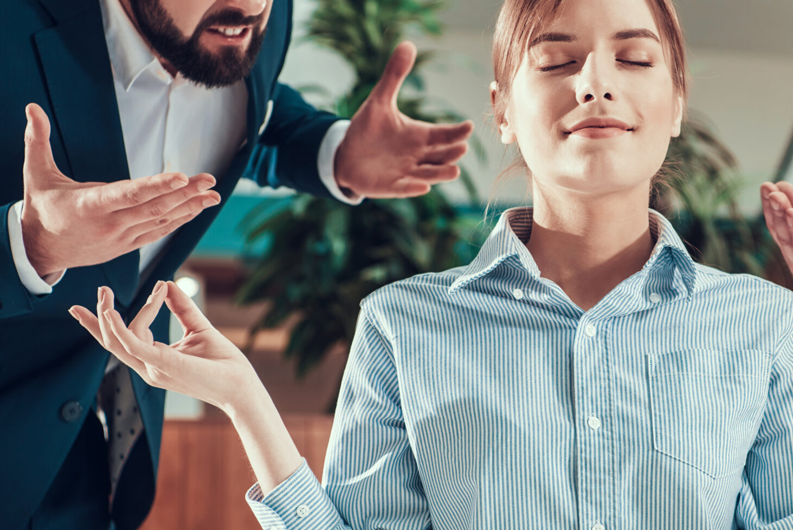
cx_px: 595
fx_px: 2160
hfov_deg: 20.6
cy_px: 251
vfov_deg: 14.0
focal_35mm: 98
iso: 100
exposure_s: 1/80
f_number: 4
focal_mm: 56
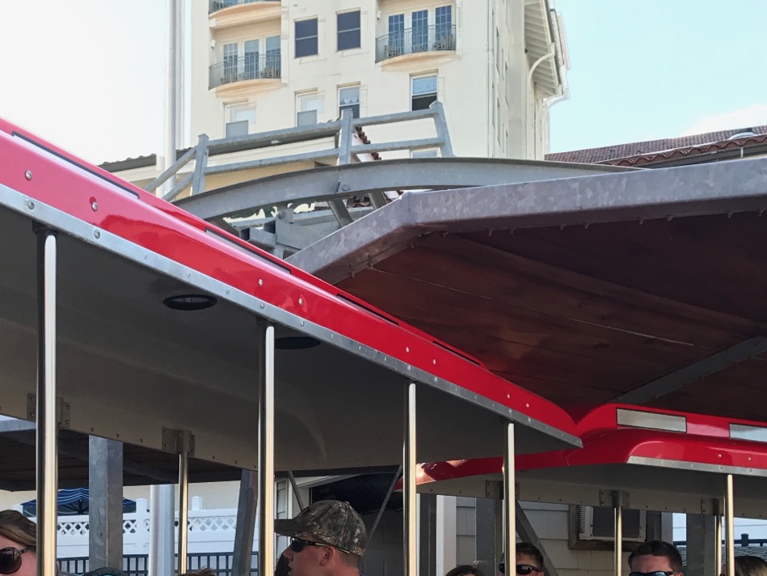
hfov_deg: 31.3
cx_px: 86
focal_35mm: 59
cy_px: 579
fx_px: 1307
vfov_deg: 23.7
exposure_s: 1/352
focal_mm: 3.99
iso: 20
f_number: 1.8
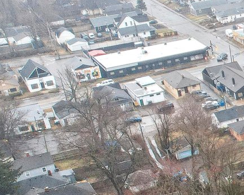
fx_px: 708
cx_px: 525
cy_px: 138
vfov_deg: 15.7
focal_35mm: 98
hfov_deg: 14.9
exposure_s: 1/500
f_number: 2.8
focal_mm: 8.4
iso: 150
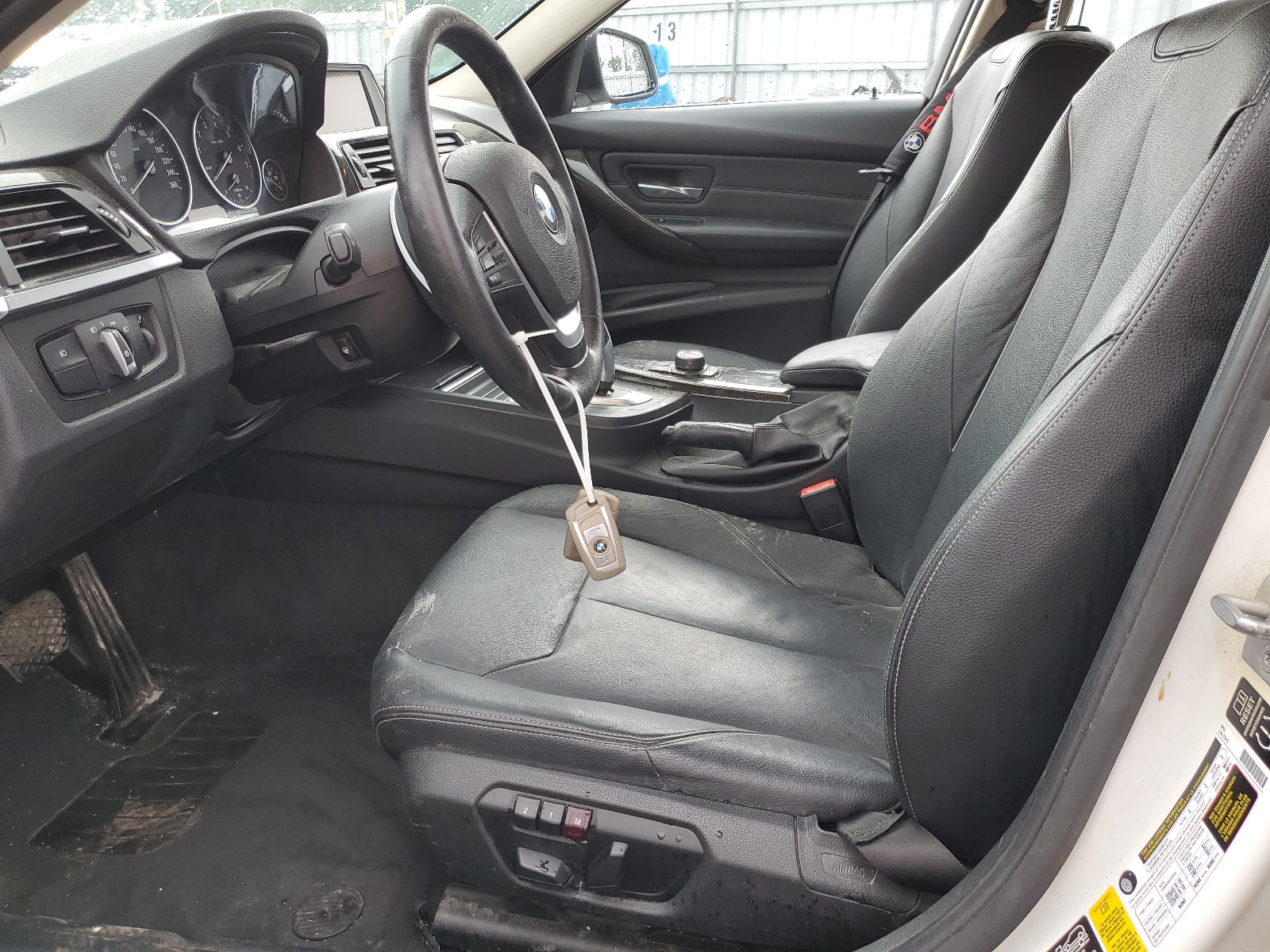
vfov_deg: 53.1
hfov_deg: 67.3
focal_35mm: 26
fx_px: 954
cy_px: 476
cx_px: 635
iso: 50
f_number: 1.5
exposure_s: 1/60.2
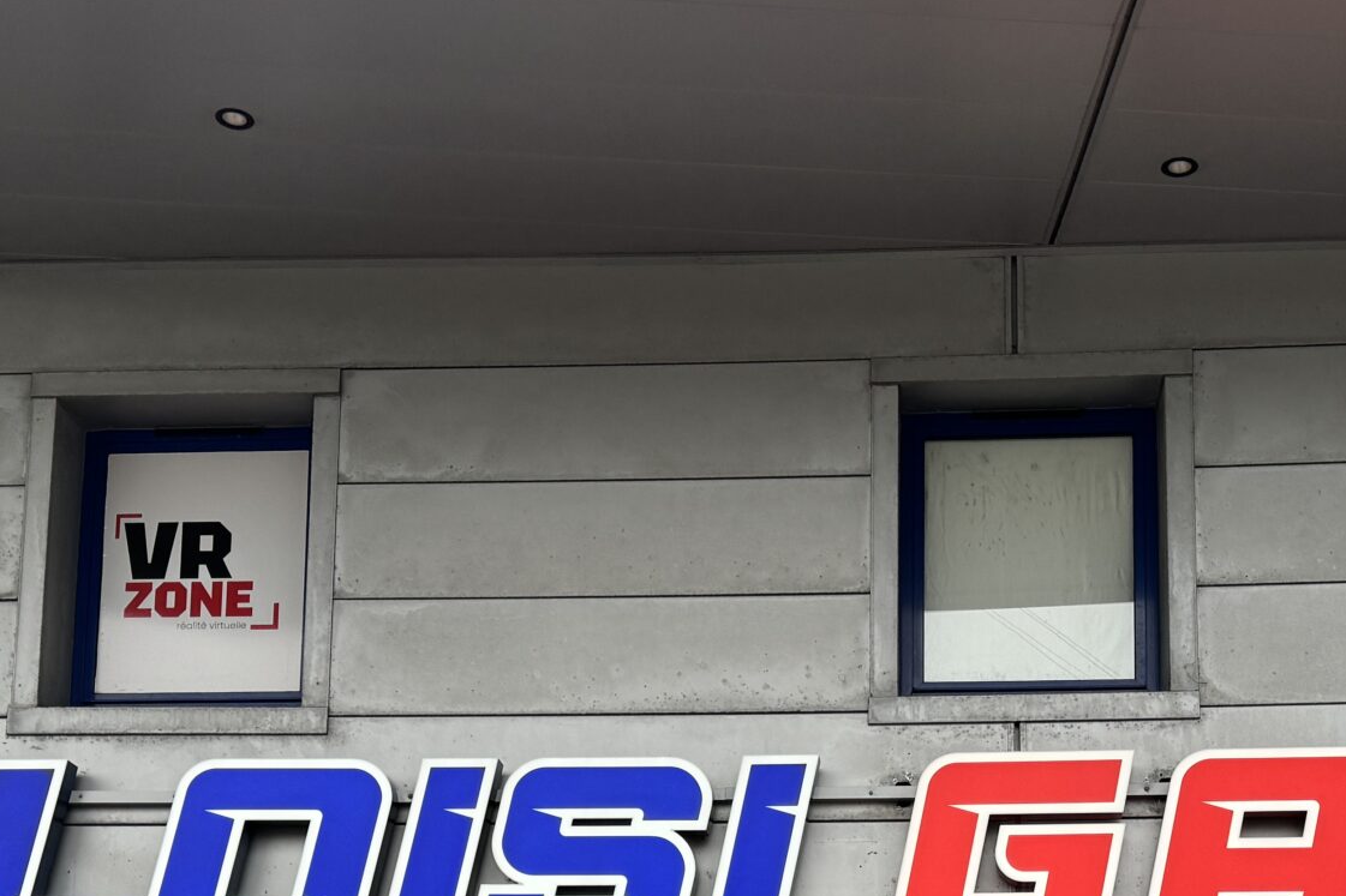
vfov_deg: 22.4
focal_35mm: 57
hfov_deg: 34.9
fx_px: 2131
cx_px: 826
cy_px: 990
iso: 80
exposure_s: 1/664
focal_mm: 6.86
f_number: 1.78
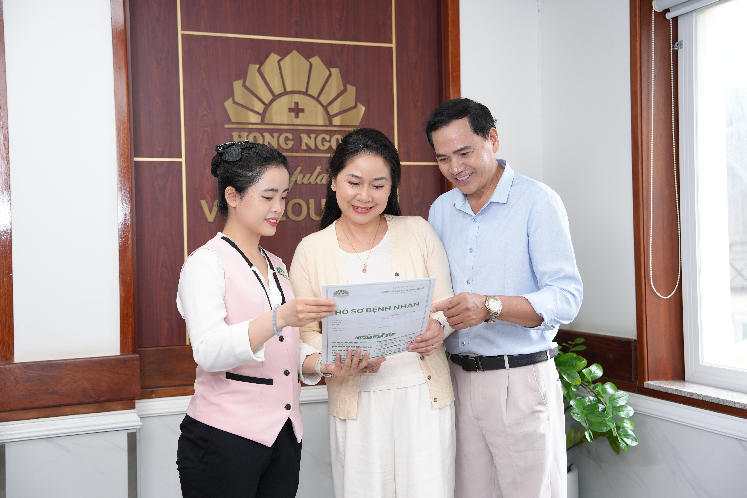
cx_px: 374
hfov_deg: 42.7
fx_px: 954
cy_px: 249
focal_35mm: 46
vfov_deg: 29.2
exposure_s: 1/125
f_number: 3.5
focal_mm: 46
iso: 400
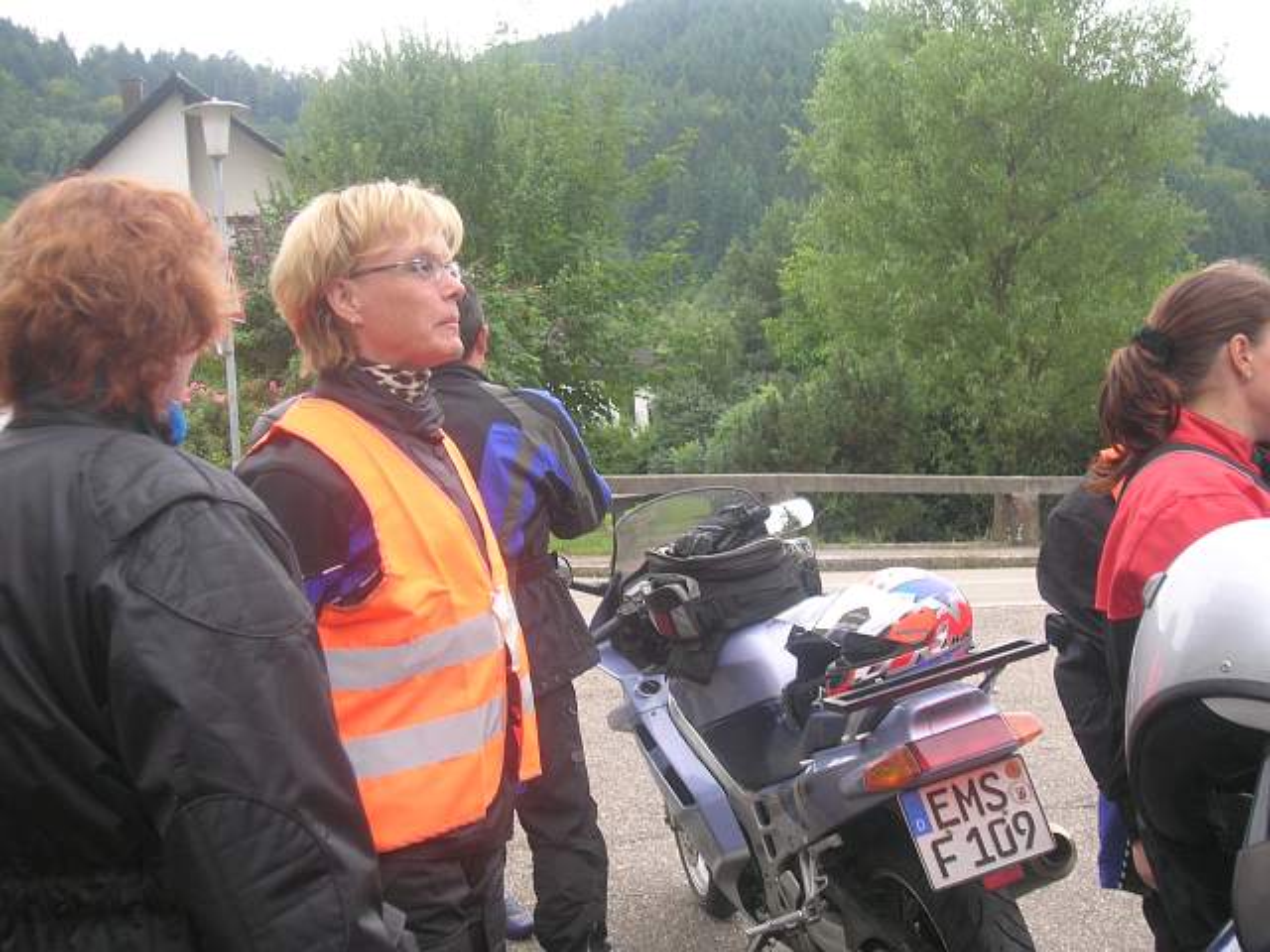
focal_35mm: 50
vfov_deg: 29.1
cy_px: 476
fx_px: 1834
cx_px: 635
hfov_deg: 38.2
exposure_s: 1/79.3
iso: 50
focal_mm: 8.4
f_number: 3.3
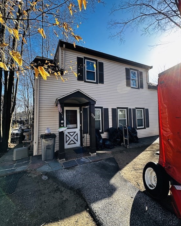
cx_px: 90
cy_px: 110
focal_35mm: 15
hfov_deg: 84.0
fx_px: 100
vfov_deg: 96.8
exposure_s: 1/435
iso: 40
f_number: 2.2
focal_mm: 2.22
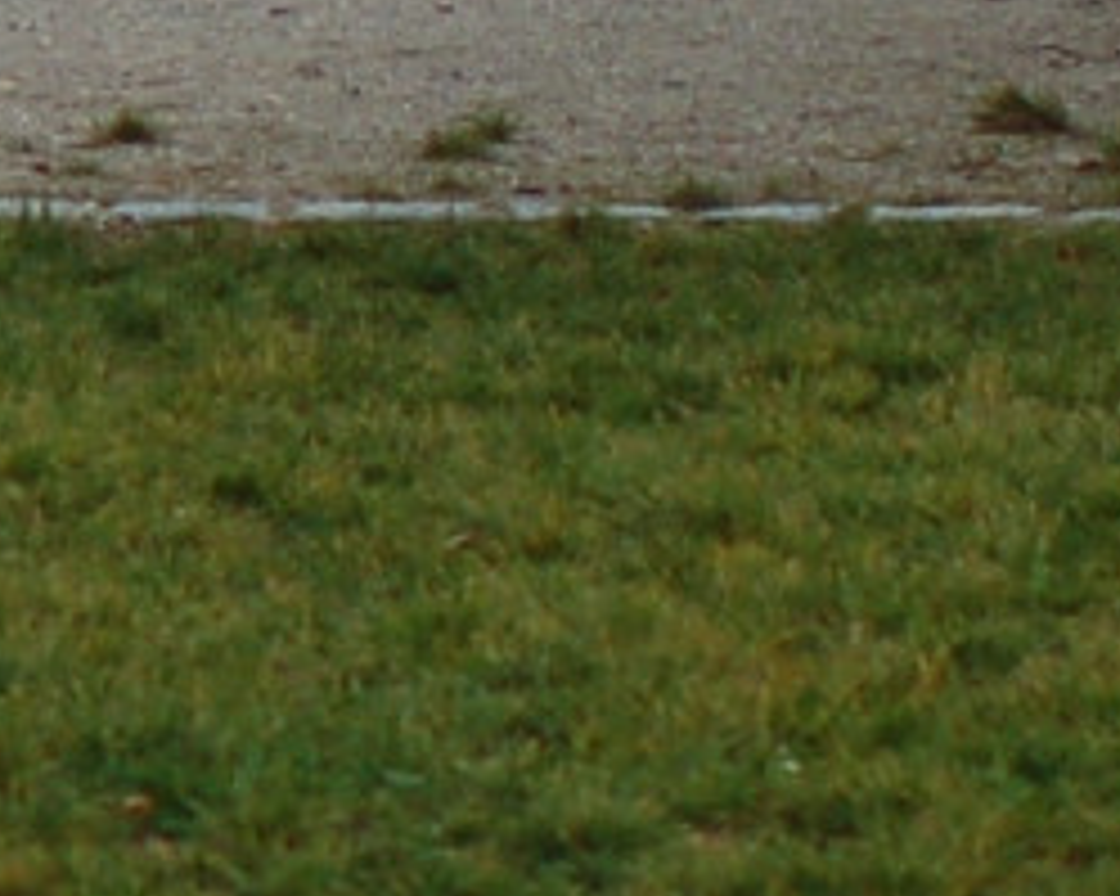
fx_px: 27502
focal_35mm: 830
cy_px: -788
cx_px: -2474
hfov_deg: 2.3
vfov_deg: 1.9
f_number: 5.6
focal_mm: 70
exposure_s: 1/500
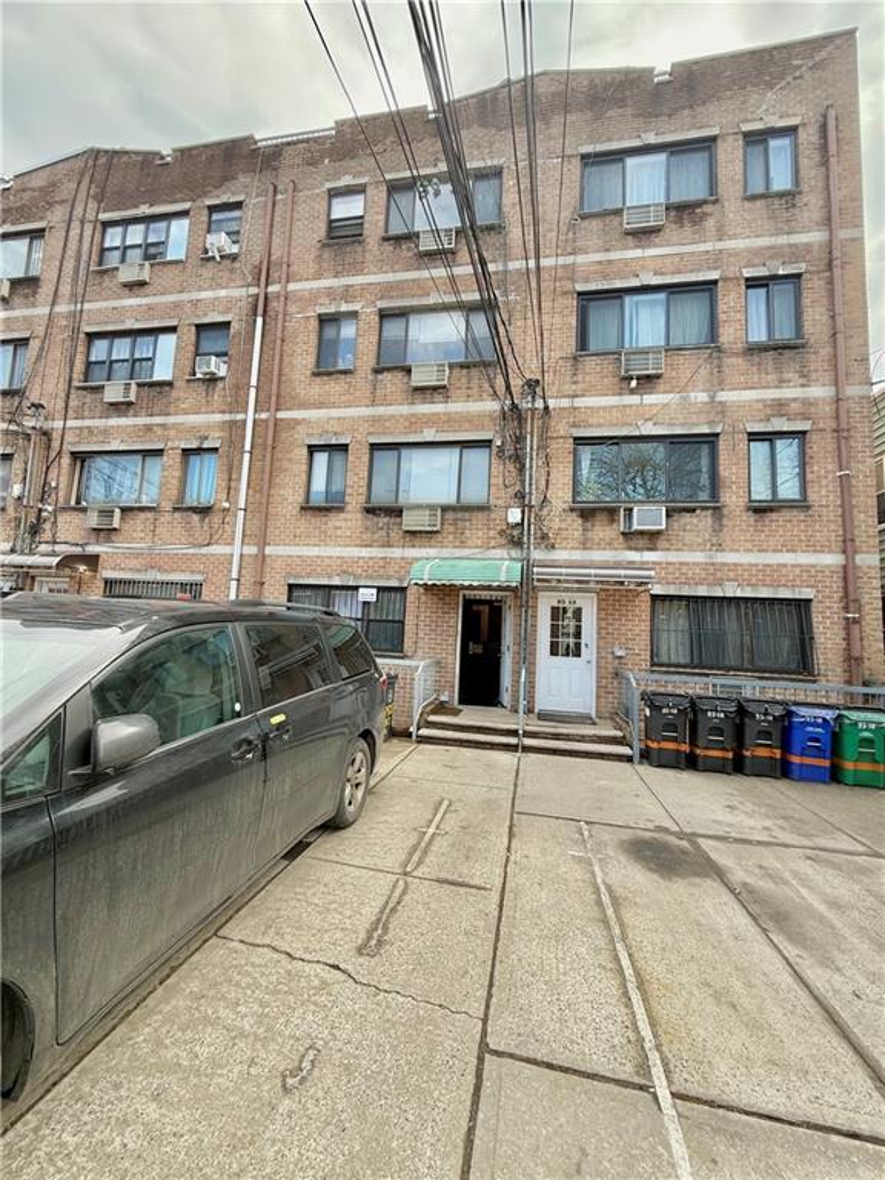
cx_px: 442
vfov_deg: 102.1
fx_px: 477
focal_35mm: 14
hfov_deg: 85.7
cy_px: 590
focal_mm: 2.22
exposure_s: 1/240
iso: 50
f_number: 2.2
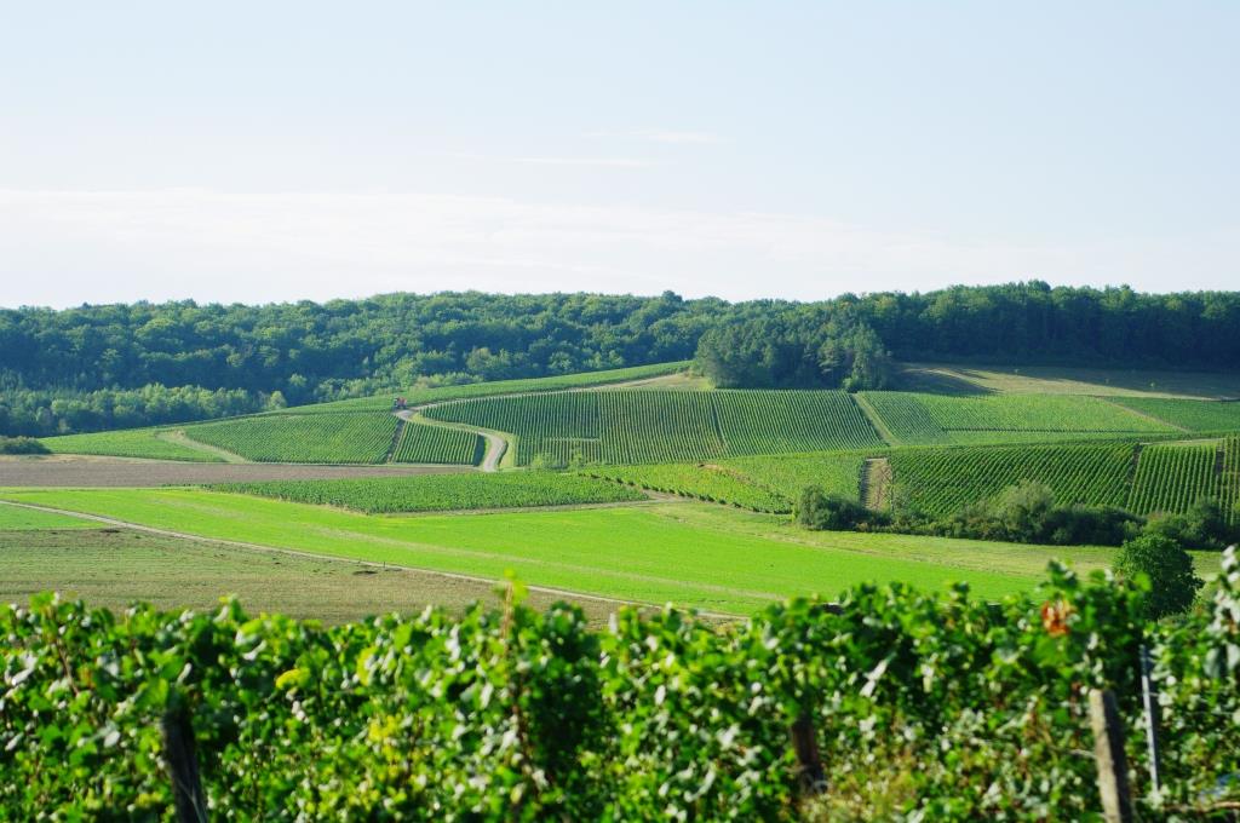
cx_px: 620
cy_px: 412
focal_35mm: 105
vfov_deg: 13.0
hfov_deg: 19.5
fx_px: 3612
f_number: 3.5
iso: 800
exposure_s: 1/4000
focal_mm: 70
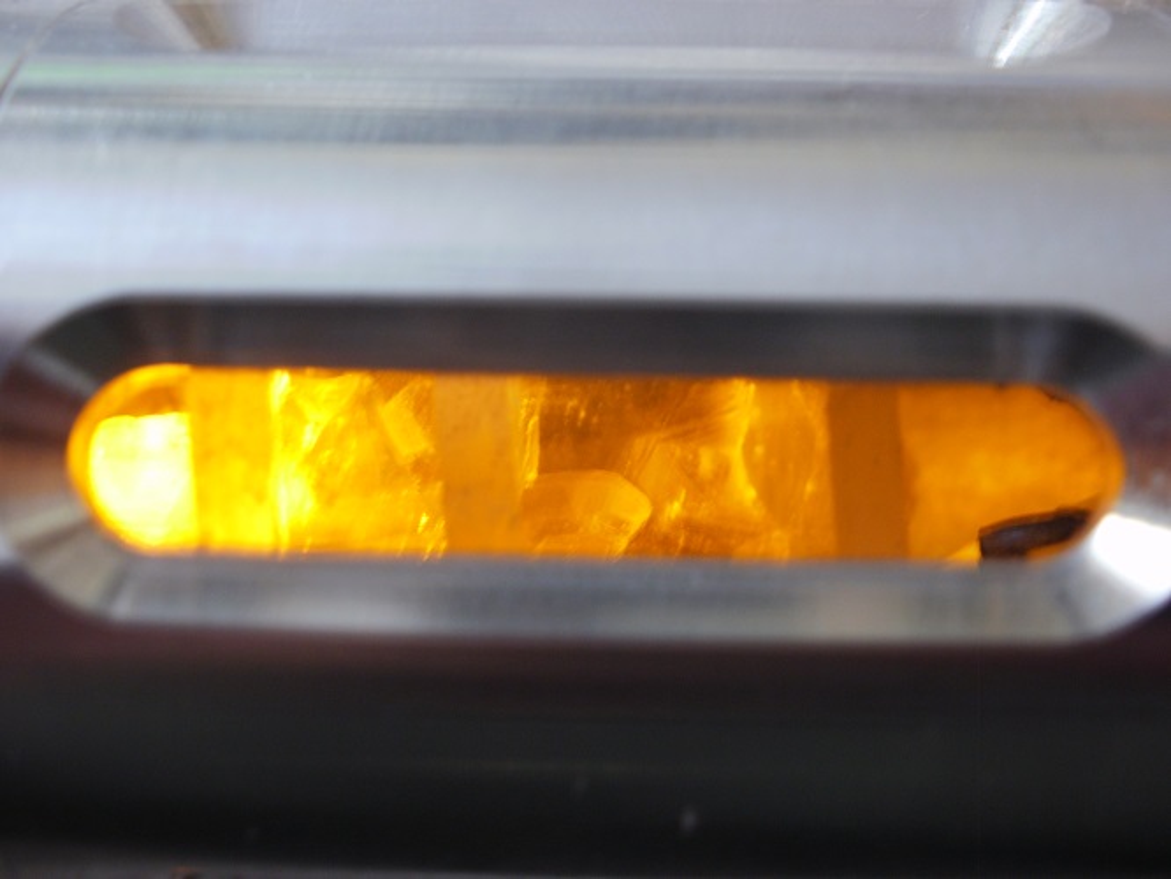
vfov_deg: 32.9
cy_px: 440
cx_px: 586
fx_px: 1489
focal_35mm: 44
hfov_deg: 42.9
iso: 125
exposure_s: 1/2
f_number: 4
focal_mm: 7.7
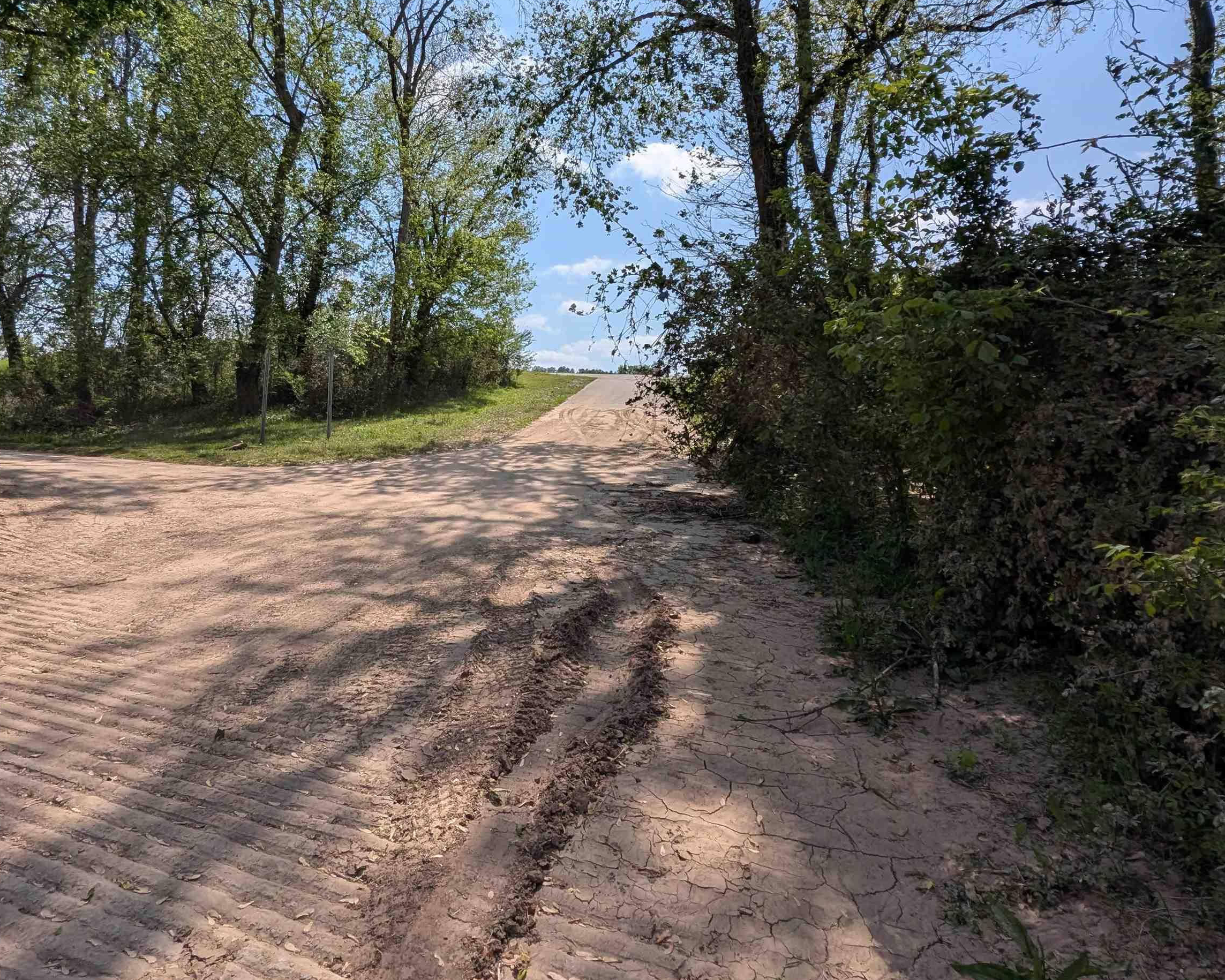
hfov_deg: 89.2
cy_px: 404
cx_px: 538
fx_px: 616
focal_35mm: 17
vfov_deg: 76.3
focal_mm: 1.95
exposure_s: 1/2519
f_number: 2.2
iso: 48
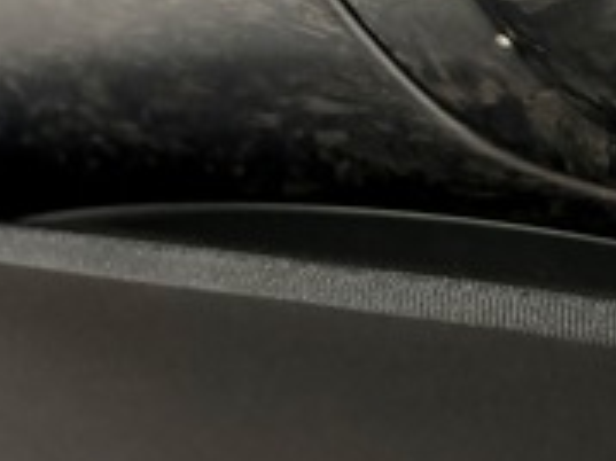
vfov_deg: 23.4
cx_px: 557
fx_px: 1085
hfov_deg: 30.3
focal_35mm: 61
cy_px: 57
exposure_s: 1/30
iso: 800
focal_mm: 5.96
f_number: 1.6
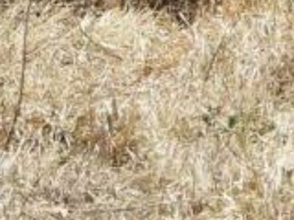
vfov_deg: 0.6
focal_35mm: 2553
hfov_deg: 0.8
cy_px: -97
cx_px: -351
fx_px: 21683
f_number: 5
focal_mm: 71.9
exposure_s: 1/500
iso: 100
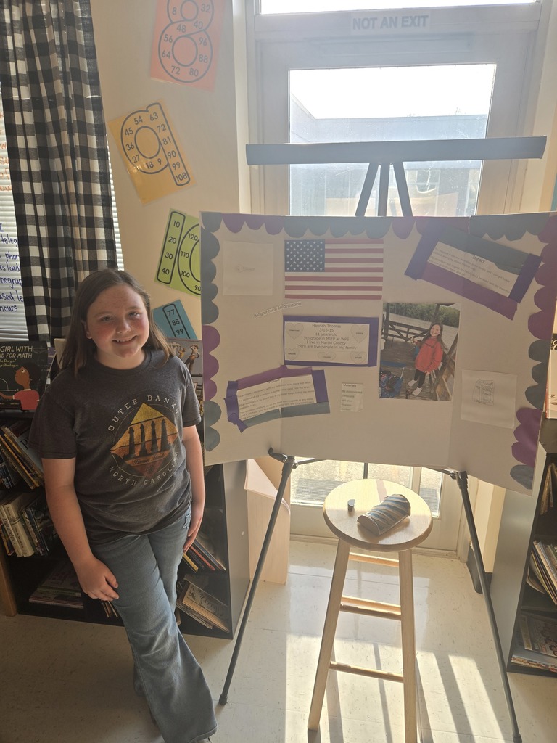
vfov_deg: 73.9
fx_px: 493
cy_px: 372
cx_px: 278
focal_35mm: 23
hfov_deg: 58.9
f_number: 1.8
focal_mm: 5.4
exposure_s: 1/120
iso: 40
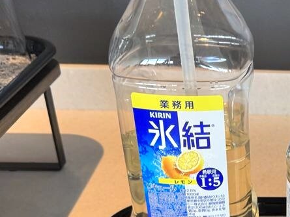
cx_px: 323
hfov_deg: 25.9
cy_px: 186
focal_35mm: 69
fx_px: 578
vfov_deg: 21.0
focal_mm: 6.8
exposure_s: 1/121
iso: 100
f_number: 1.8
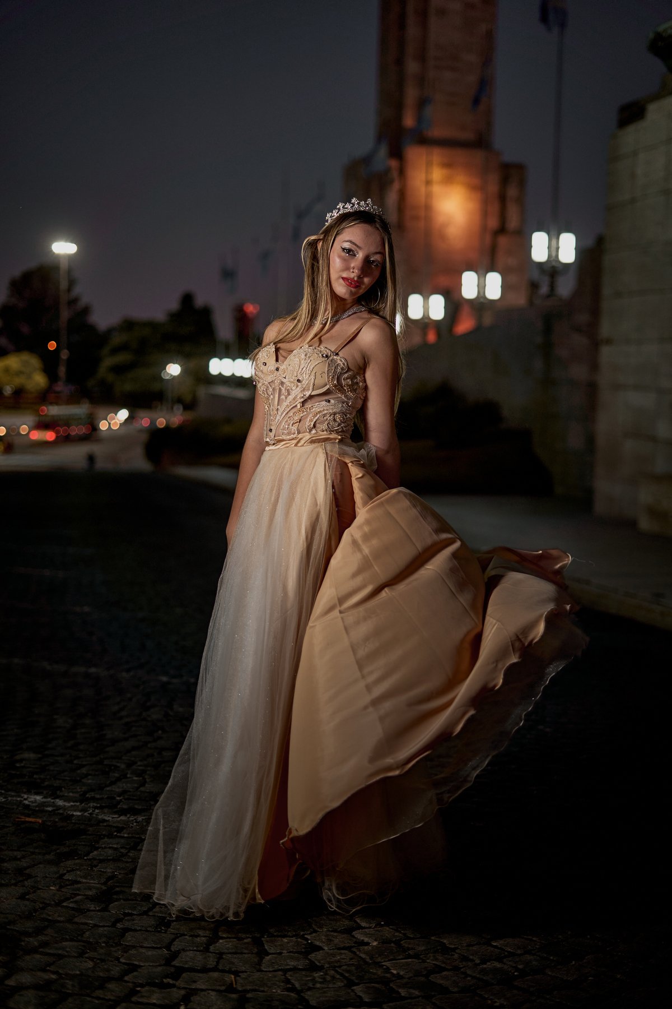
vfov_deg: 39.6
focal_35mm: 50
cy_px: 504
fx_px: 1400
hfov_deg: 27.0
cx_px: 336
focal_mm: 50
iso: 160
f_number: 2
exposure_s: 1/80
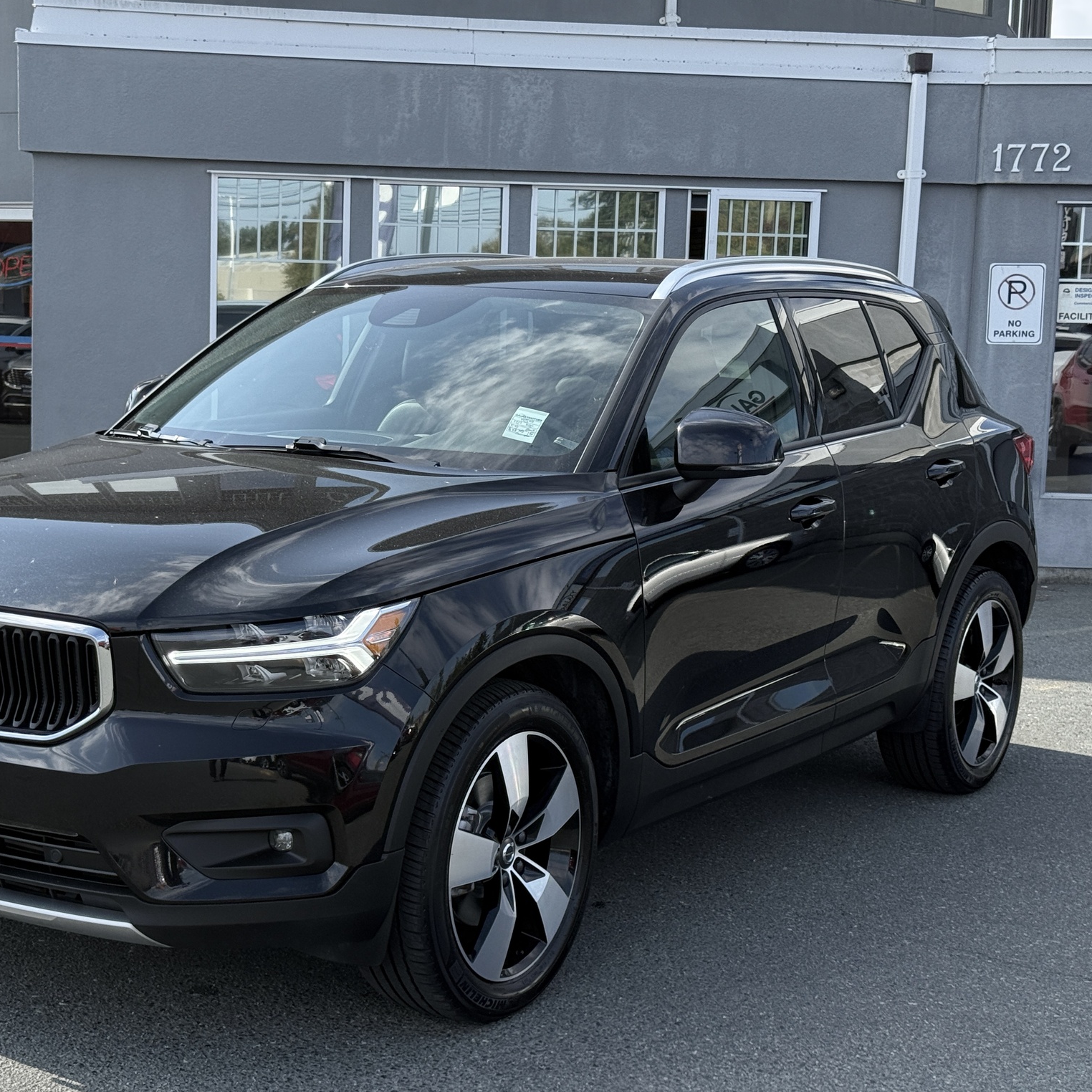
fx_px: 2034
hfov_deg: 29.9
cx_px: 382
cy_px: 547
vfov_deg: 30.0
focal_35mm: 57
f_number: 1.78
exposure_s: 1/1754
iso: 64
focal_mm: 6.76
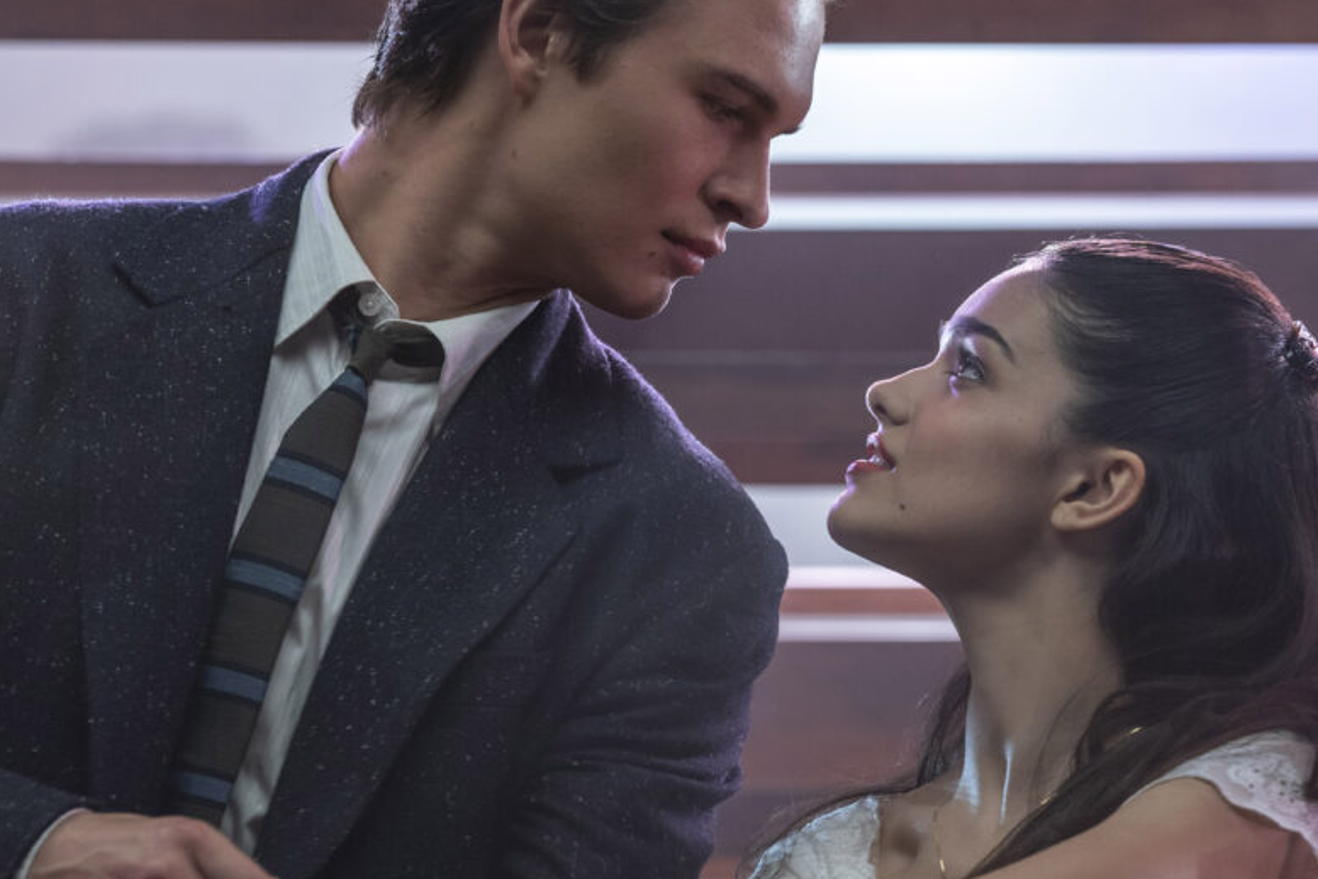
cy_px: 439
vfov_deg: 5.4
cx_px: 935
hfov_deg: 8.1
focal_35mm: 255
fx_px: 9335
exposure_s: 1/200
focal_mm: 156
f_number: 4.5
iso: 640
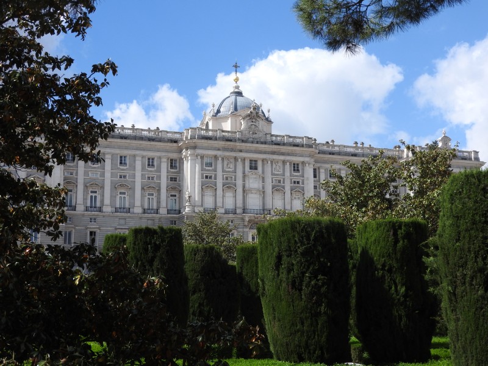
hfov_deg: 38.2
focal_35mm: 50
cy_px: 183
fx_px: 705
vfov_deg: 29.1
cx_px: 244
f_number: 4
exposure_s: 1/1000
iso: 100
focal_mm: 9
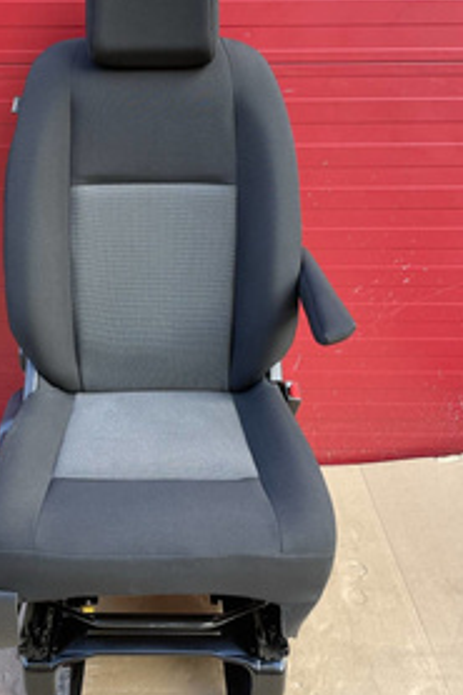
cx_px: 145
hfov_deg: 37.3
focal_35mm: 35
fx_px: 676
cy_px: 312
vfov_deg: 54.4
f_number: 1.6
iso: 100
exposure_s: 1/121
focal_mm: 4.2
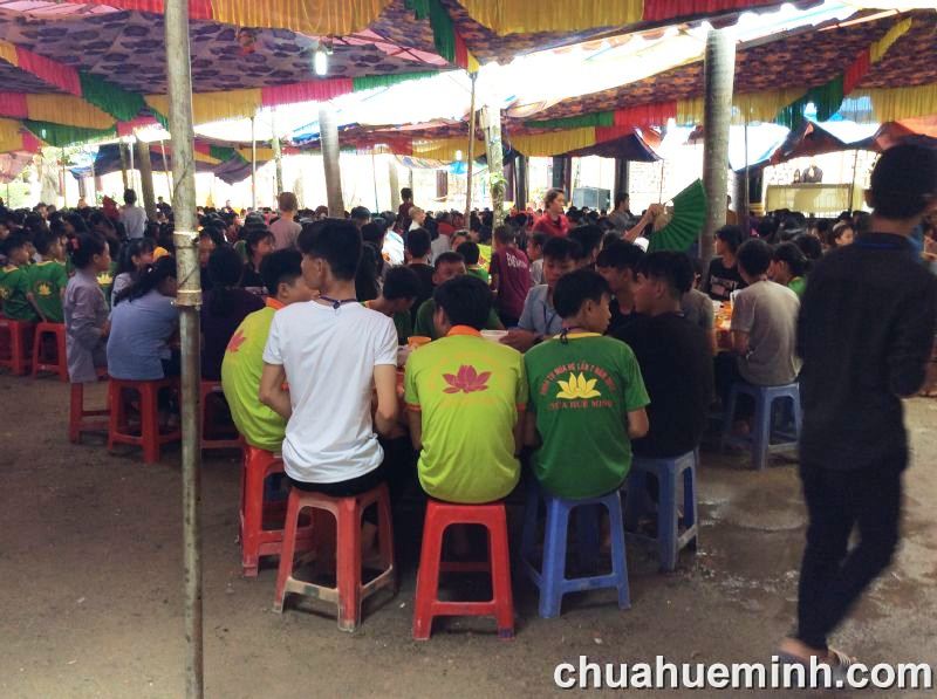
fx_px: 865
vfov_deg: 44.0
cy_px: 350
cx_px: 468
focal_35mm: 32
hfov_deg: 56.9
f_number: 2.4
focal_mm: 3.3
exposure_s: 1/33
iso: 40
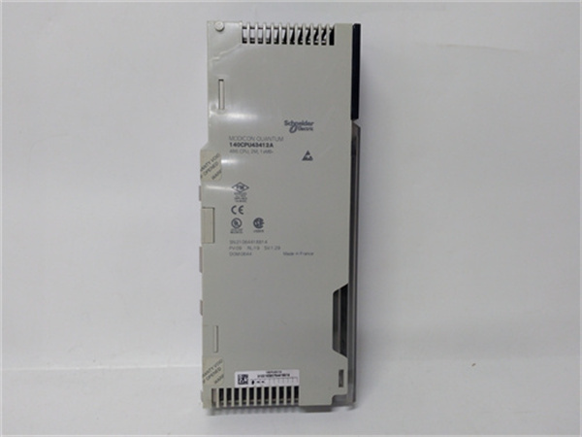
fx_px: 454
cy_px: 218
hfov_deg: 65.3
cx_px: 291
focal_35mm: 27
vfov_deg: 51.4
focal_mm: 3.79
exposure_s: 1/33
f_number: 2
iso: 157
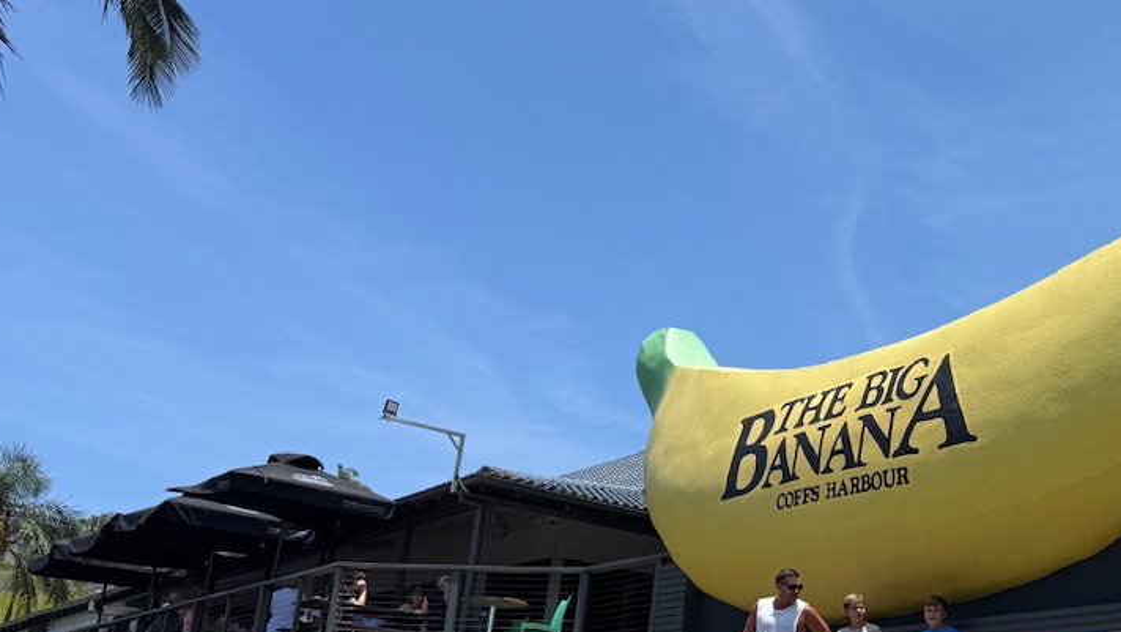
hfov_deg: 40.8
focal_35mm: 47
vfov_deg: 25.1
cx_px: 982
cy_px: 492
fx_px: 1397
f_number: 1.78
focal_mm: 6.76
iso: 80
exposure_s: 1/4405
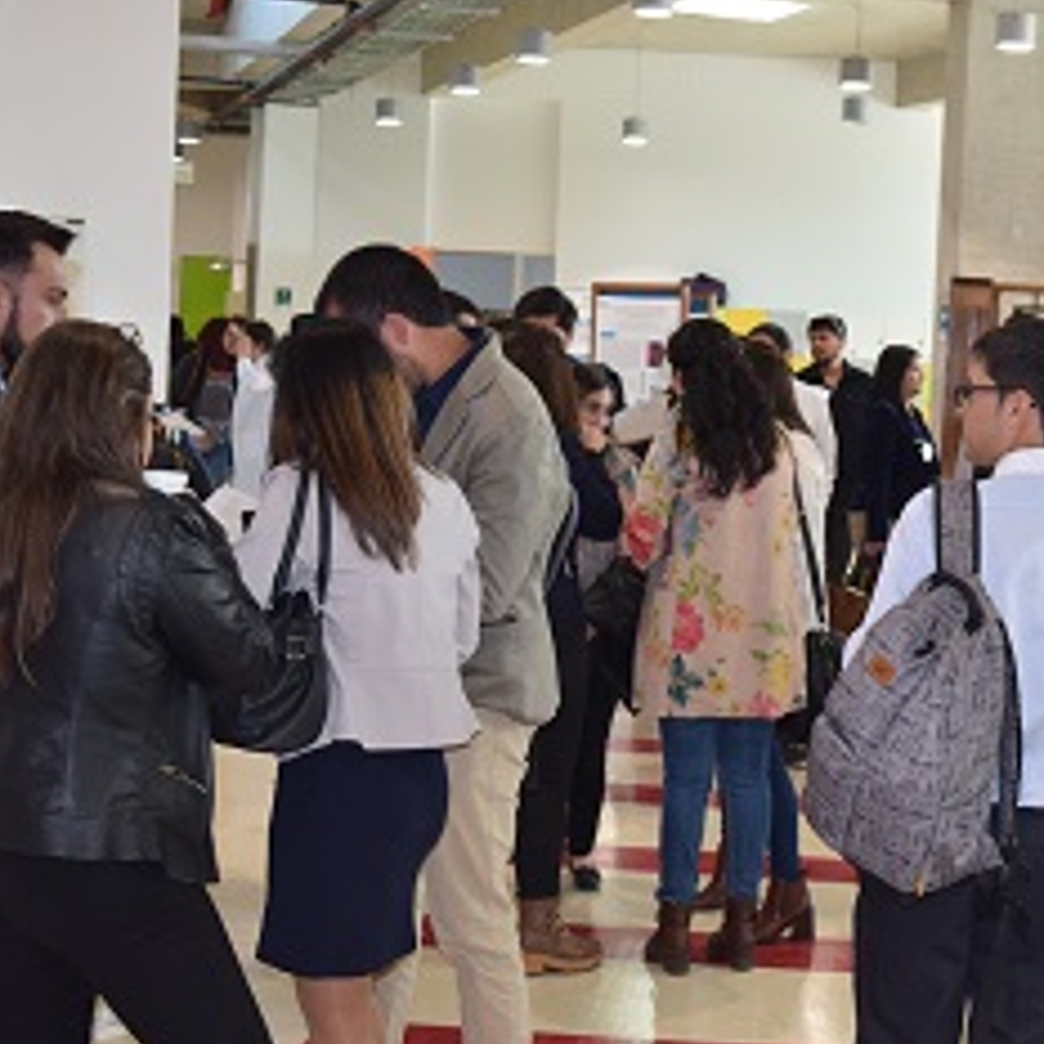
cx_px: 871
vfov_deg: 27.4
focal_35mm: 63
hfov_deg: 26.7
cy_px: 468
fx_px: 2142
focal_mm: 27
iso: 800
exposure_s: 1/125
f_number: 5.6
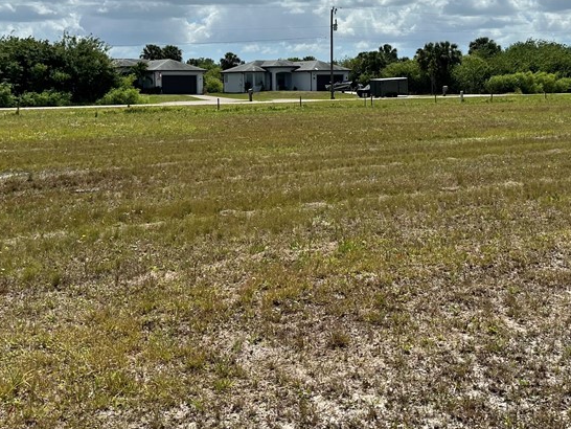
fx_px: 743
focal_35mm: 45
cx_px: 313
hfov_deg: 42.0
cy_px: 99
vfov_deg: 31.5
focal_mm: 6.86
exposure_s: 1/12048
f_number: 1.78
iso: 80
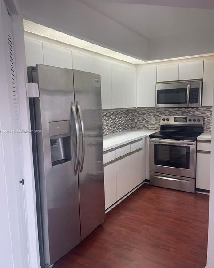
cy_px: 132
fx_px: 214
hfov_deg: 53.2
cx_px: 107
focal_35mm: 27
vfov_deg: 64.1
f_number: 1.6
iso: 50
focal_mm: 5.1
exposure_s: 1/120
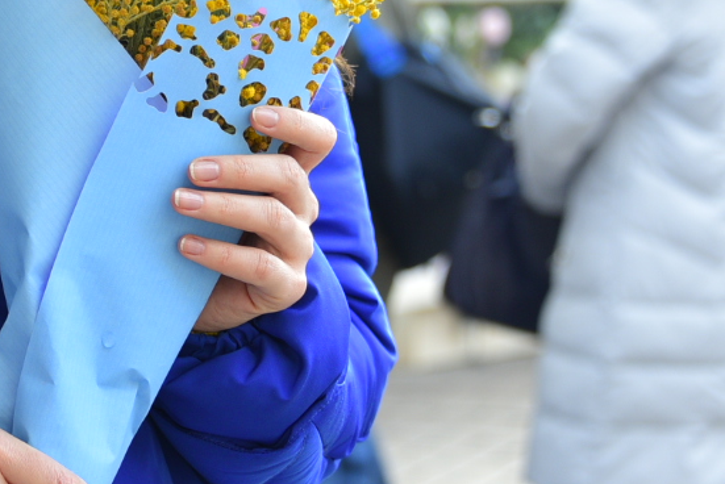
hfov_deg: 10.6
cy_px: -92
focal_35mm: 191
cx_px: -59
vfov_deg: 7.1
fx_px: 3848
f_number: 4.8
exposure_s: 1/250
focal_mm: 65
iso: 400
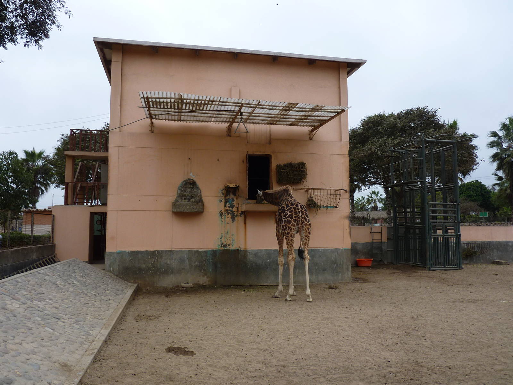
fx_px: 430
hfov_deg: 61.7
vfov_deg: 48.2
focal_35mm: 29
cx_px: 256
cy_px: 192
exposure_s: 1/400
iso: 80
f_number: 4
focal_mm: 4.7
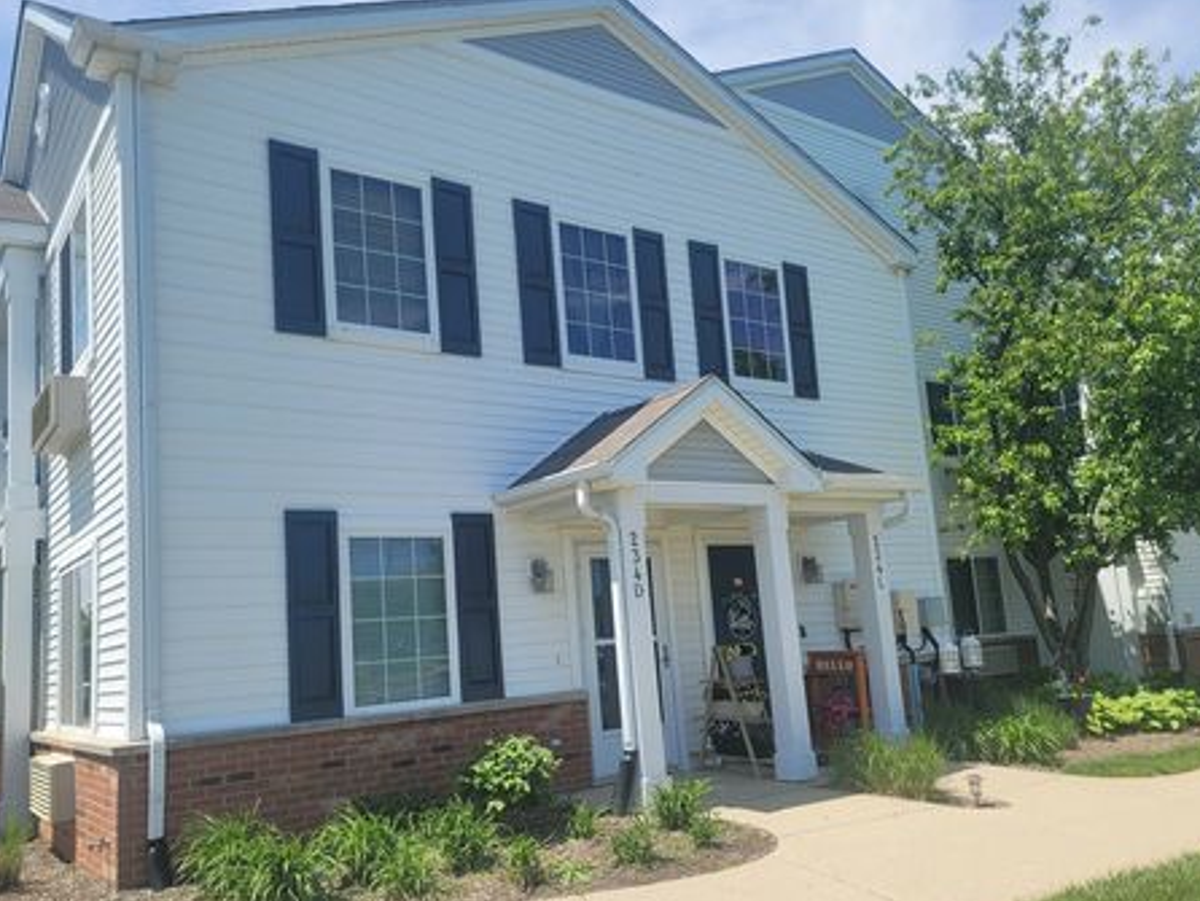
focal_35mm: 28
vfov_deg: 49.8
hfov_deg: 63.4
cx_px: 576
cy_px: 480
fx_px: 971
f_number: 1.8
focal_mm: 7
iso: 20
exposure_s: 1/904
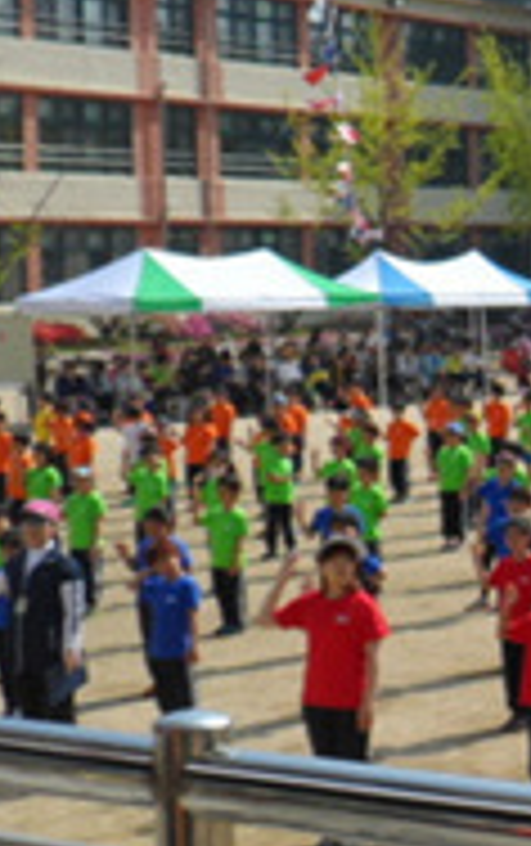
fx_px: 2331
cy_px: 297
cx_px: 1238
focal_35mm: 101
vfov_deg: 20.5
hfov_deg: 11.1
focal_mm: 5.8
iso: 80
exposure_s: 1/1000
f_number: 3.3
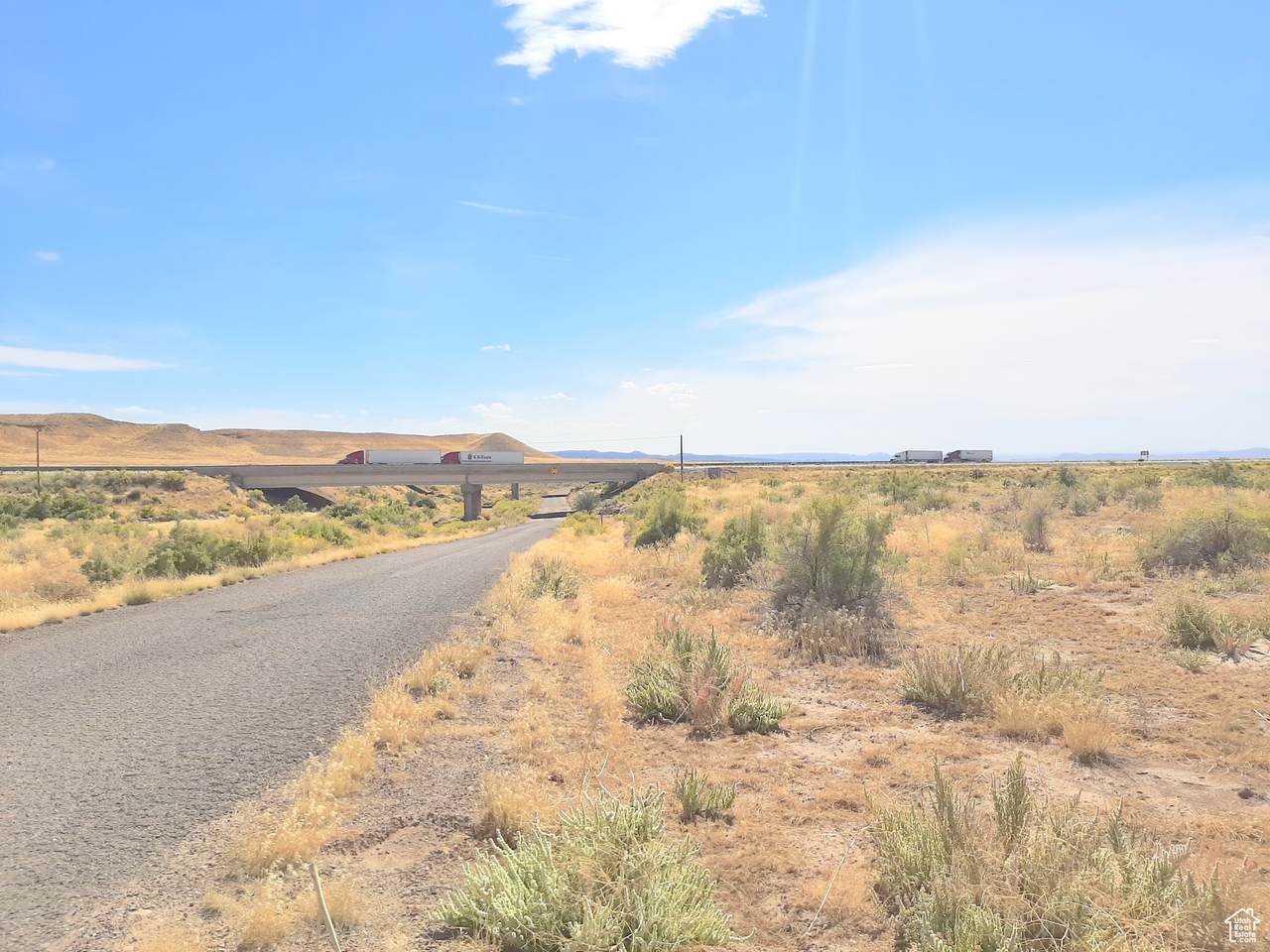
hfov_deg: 67.3
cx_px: 635
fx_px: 954
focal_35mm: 26
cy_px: 476
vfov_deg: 53.1
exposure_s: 1/6849
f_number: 1.7
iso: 40
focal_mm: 3.93
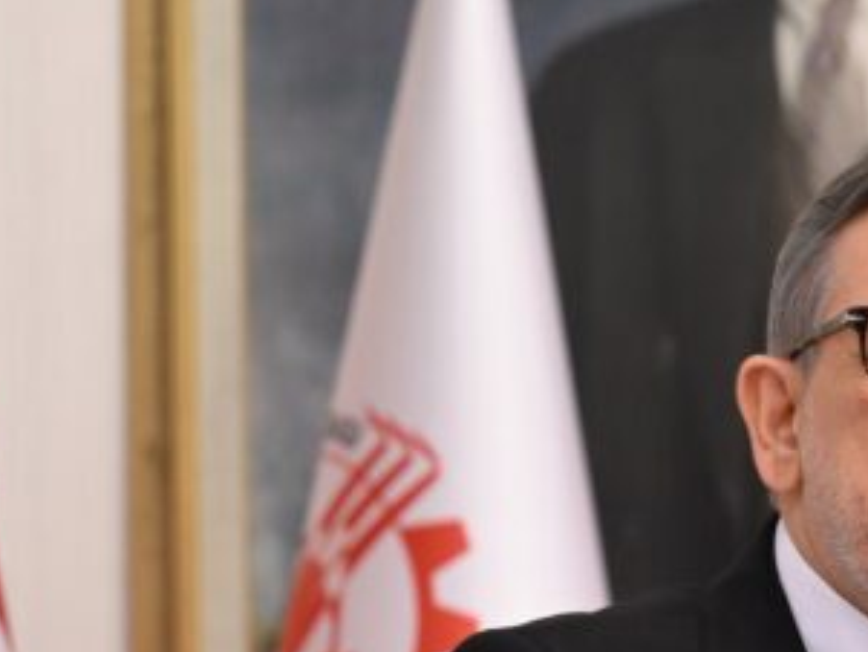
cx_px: 1067
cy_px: 512
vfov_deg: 3.8
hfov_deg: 5.0
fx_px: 9858
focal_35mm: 393
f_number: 3.5
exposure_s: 1/100
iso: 1600
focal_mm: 120
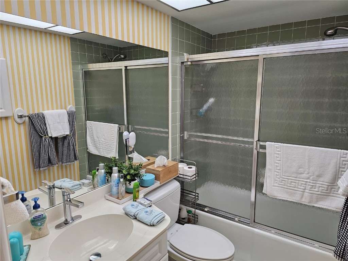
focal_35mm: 23
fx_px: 231
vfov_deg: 58.9
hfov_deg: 73.9
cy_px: 130
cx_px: 174
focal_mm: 6.3
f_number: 1.7
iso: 125
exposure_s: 1/120
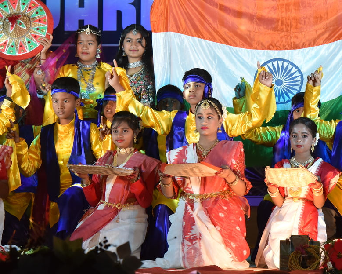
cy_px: 90
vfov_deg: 5.7
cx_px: 256
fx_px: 2753
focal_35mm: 272
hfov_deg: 7.1
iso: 2000
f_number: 3.5
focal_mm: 150
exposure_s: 1/200
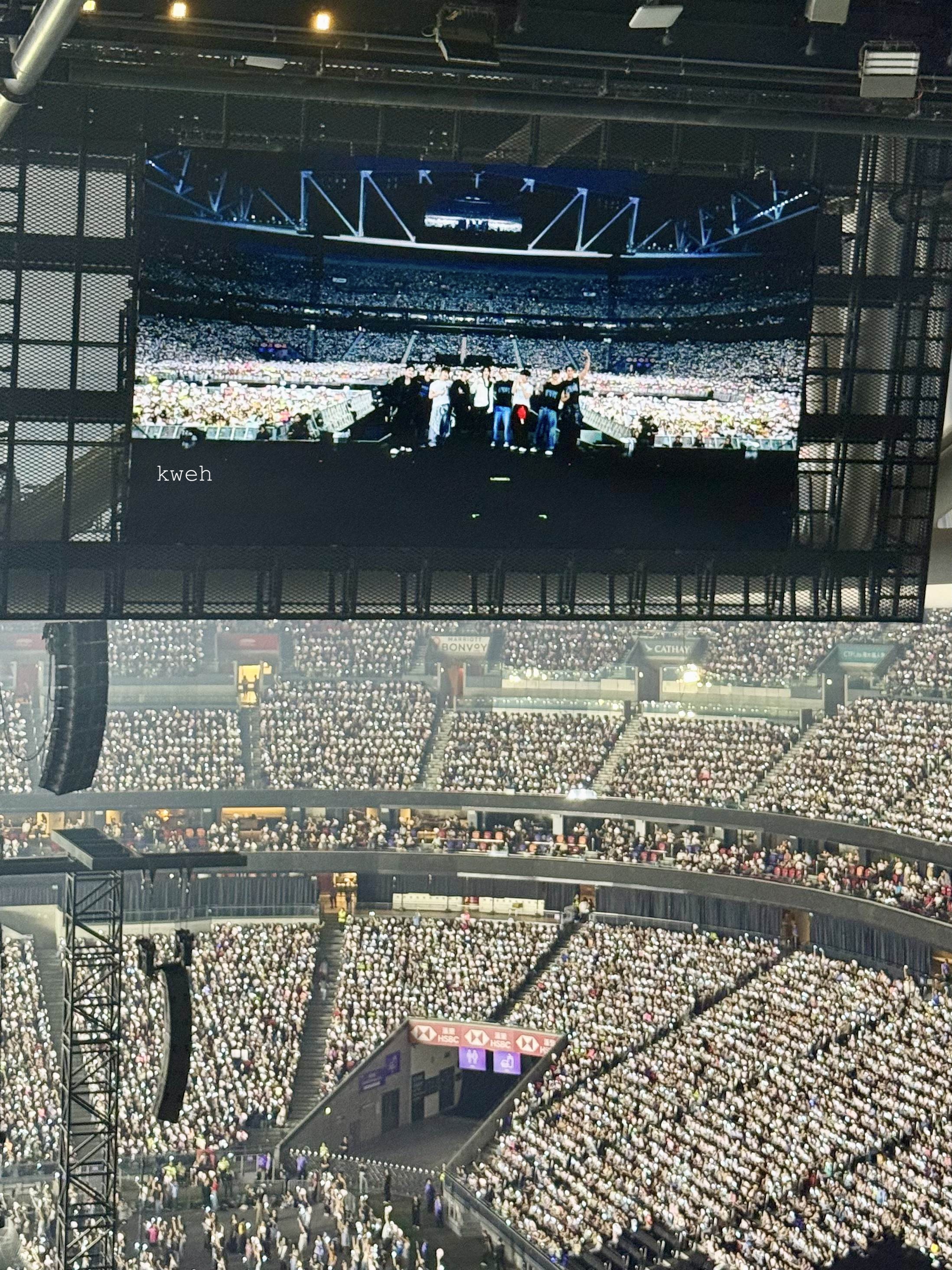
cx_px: 476
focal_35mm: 48
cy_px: 635
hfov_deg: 30.3
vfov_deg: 39.7
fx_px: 1760
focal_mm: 6.76
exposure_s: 1/60
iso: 250
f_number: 1.78
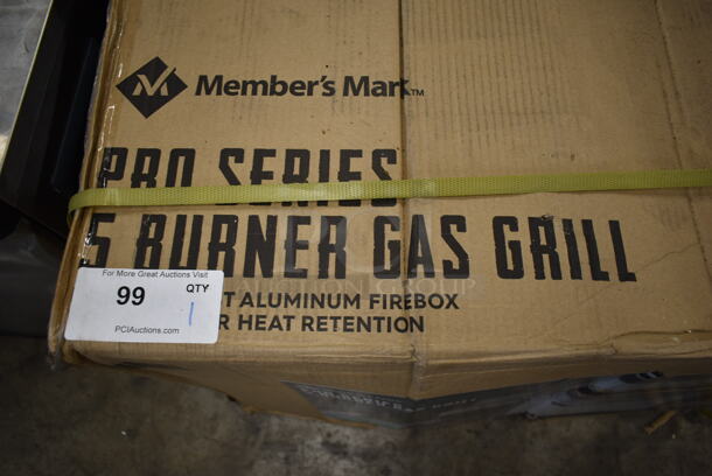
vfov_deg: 48.0
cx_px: 356
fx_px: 534
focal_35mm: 27
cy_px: 238
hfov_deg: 67.3
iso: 250
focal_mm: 18
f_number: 3.5
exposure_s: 1/30
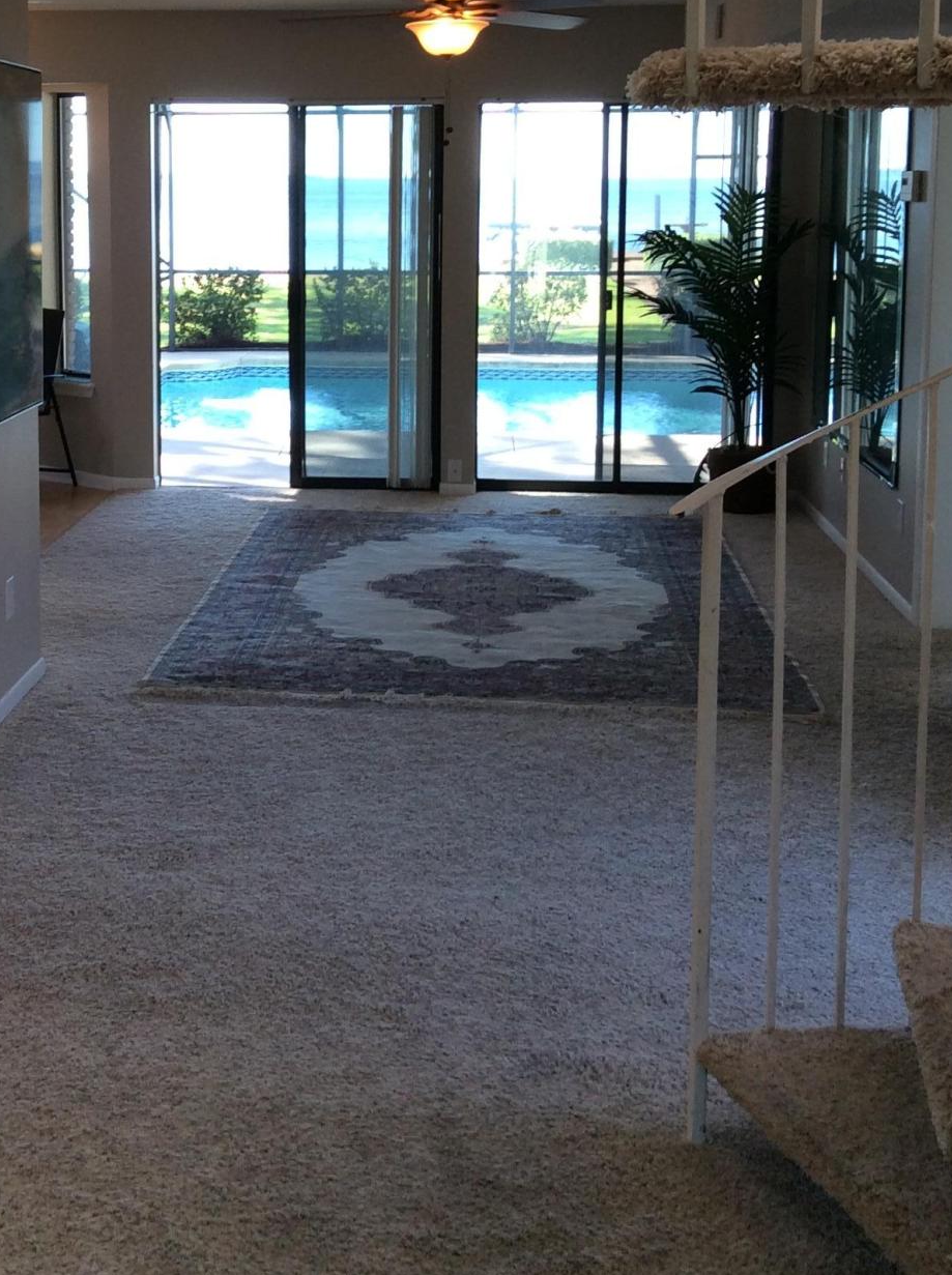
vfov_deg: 36.3
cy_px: 384
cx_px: 313
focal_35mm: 52
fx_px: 1912
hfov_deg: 27.8
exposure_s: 1/60
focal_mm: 3.3
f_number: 2.4
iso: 40
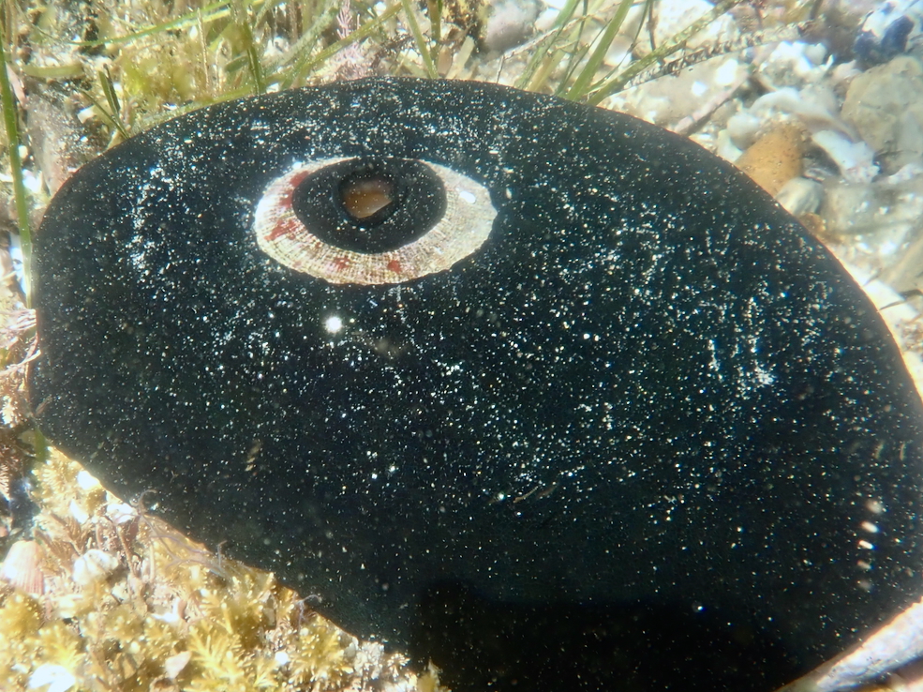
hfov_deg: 47.7
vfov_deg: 36.7
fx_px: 1040
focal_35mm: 39
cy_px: 401
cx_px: 386
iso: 100
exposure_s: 1/125
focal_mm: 5.5
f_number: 3.2
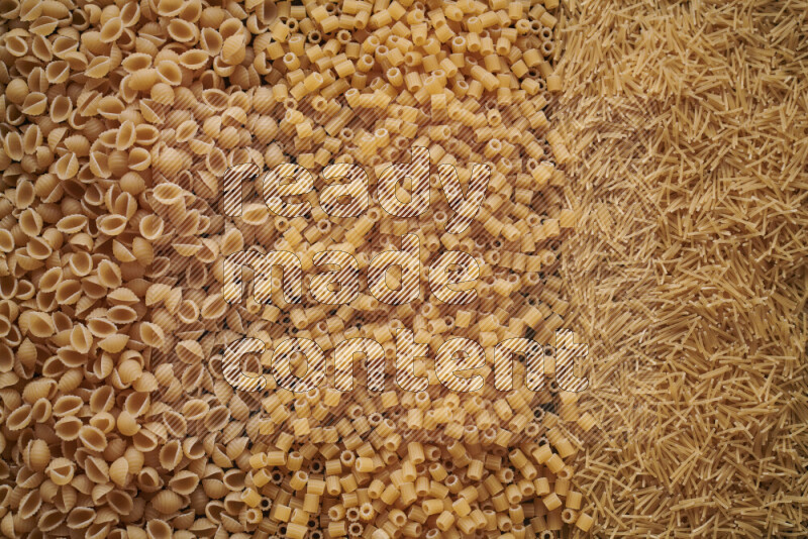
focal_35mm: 50
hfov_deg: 39.6
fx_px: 1123
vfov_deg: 27.0
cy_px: 270
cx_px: 404
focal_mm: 50
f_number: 8
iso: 160
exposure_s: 1/100
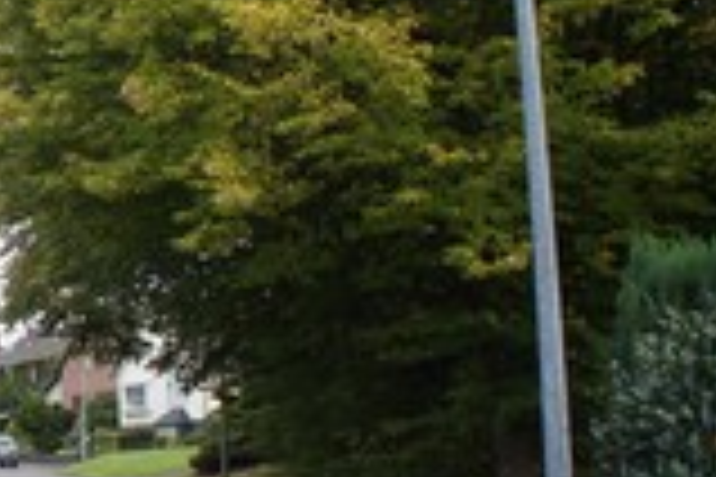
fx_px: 1551
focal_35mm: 78
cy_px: 256
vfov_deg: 17.5
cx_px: -297
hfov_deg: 22.3
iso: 500
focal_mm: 18
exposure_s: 1/250
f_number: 6.3
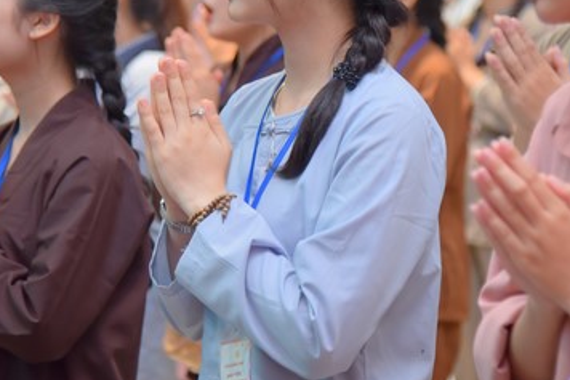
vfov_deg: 8.8
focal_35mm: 155
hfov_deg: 13.3
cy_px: 94
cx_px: 277
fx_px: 2453
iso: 1250
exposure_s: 1/100
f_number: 4
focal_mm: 85
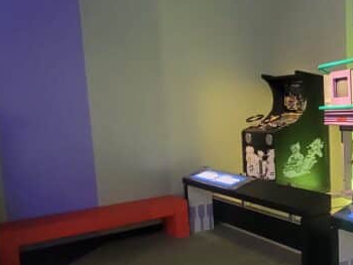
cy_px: 157
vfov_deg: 37.6
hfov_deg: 42.4
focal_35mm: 38
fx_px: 388
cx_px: 351
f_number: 2.2
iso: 800
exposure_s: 1/25
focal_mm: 2.2
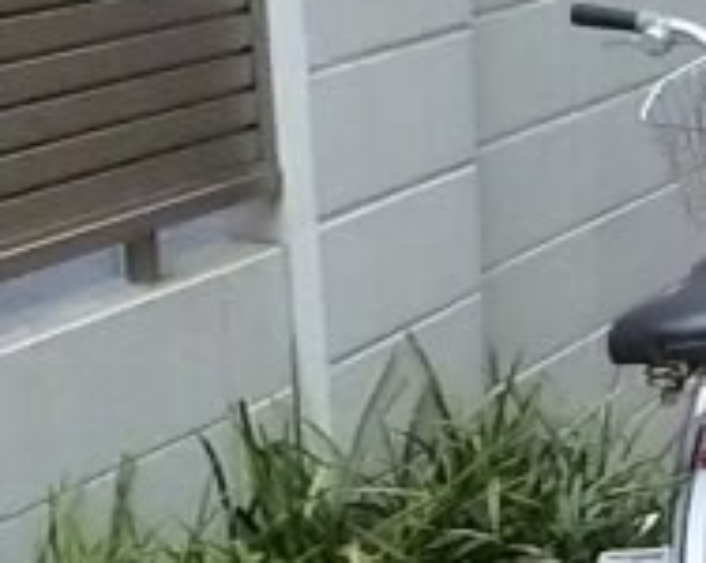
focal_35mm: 91
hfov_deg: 19.9
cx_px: 834
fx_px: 1899
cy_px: 328
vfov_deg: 16.9
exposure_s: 1/800
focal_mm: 4.5
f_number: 3.1
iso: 2500
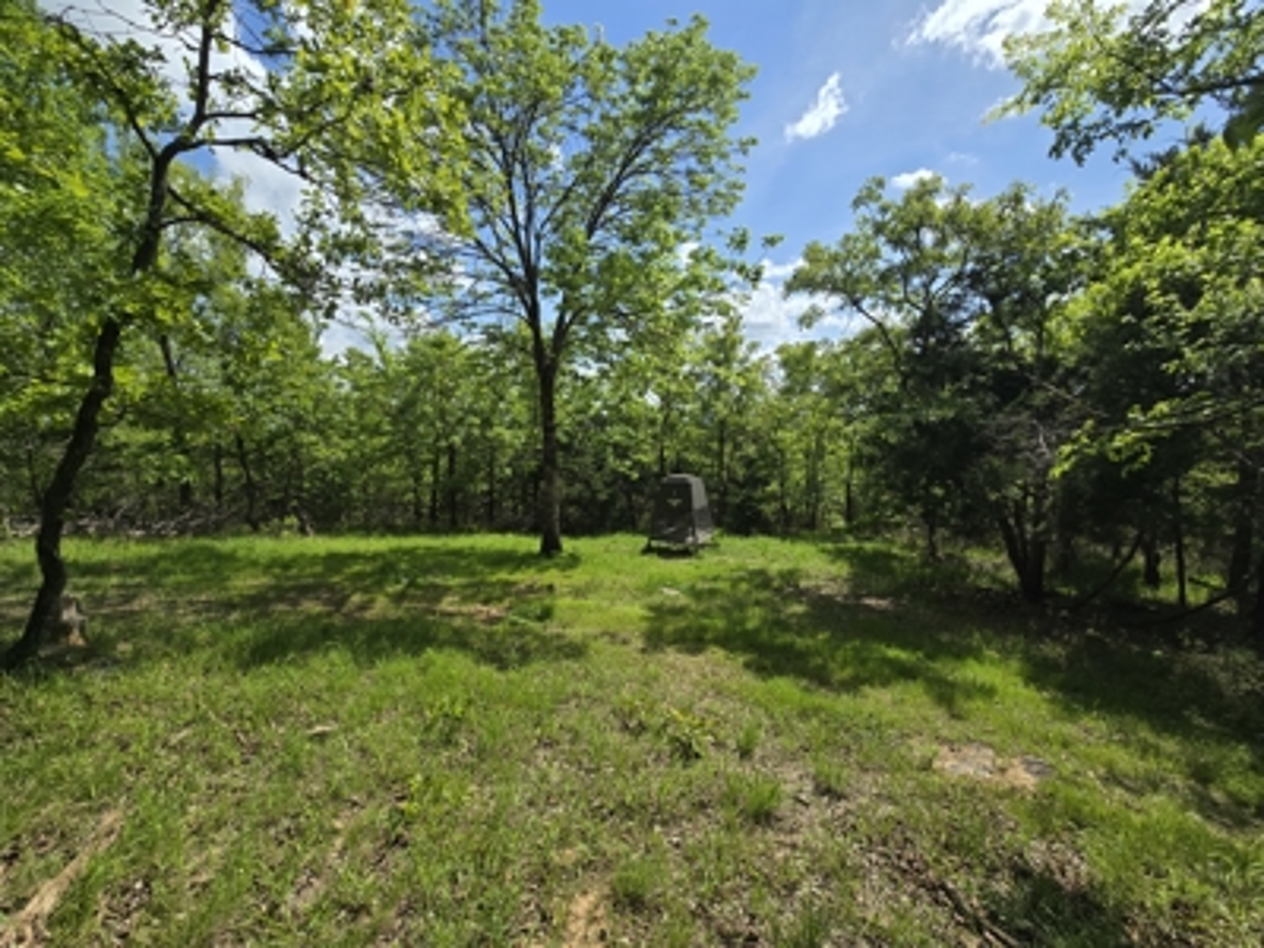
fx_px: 475
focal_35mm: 13
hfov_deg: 106.2
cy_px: 474
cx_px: 632
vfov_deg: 89.9
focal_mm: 2.2
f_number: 2.2
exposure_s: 1/2410
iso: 50
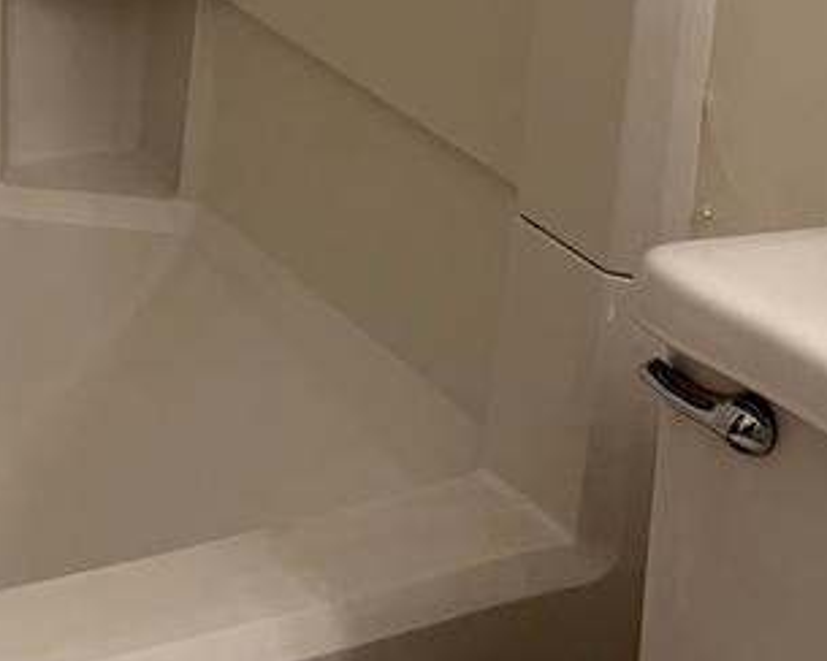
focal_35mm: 120
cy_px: -149
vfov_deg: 12.5
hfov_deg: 15.1
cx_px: -325
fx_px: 2937
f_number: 1.6
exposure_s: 1/120
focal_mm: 5.96
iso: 125
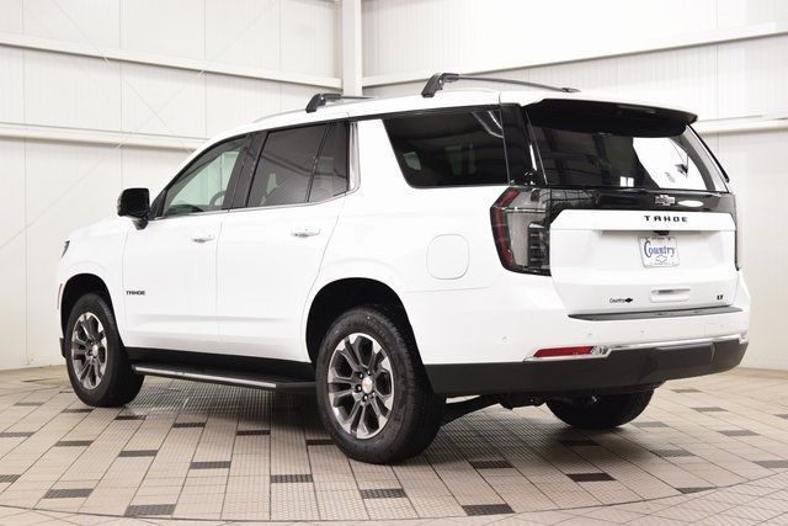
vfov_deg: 25.1
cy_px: 263
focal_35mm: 54
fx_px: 1182
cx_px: 394
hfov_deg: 36.9
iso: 1600
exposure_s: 1/60
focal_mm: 36
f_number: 8
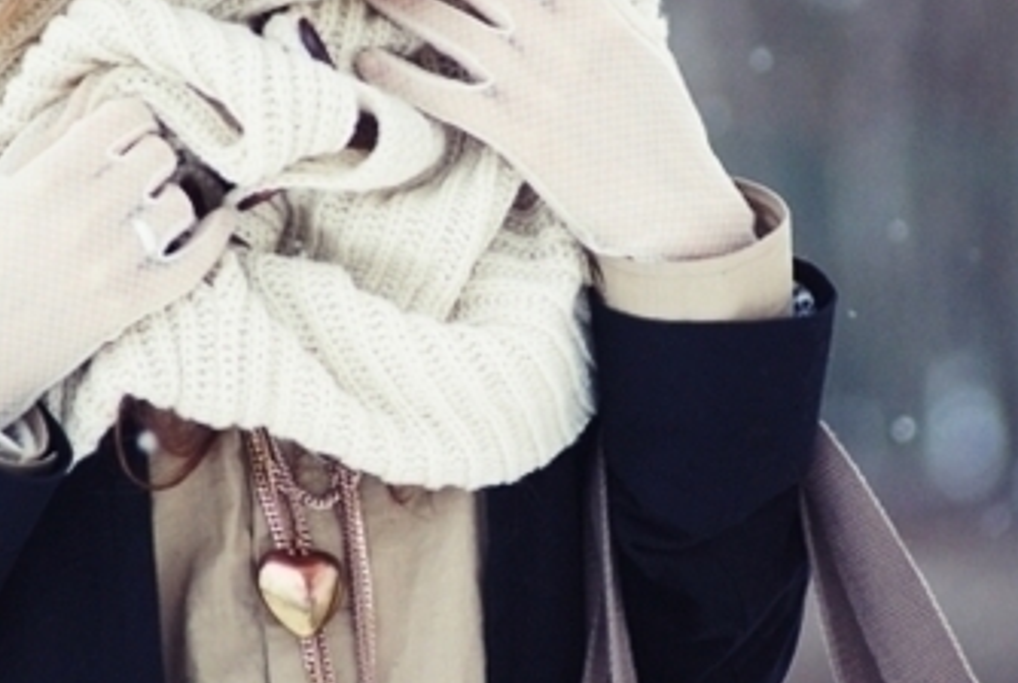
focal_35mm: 674
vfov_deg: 2.0
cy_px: 374
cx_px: 491
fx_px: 19093
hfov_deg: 3.1
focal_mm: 300
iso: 400
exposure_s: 1/160
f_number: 5.6
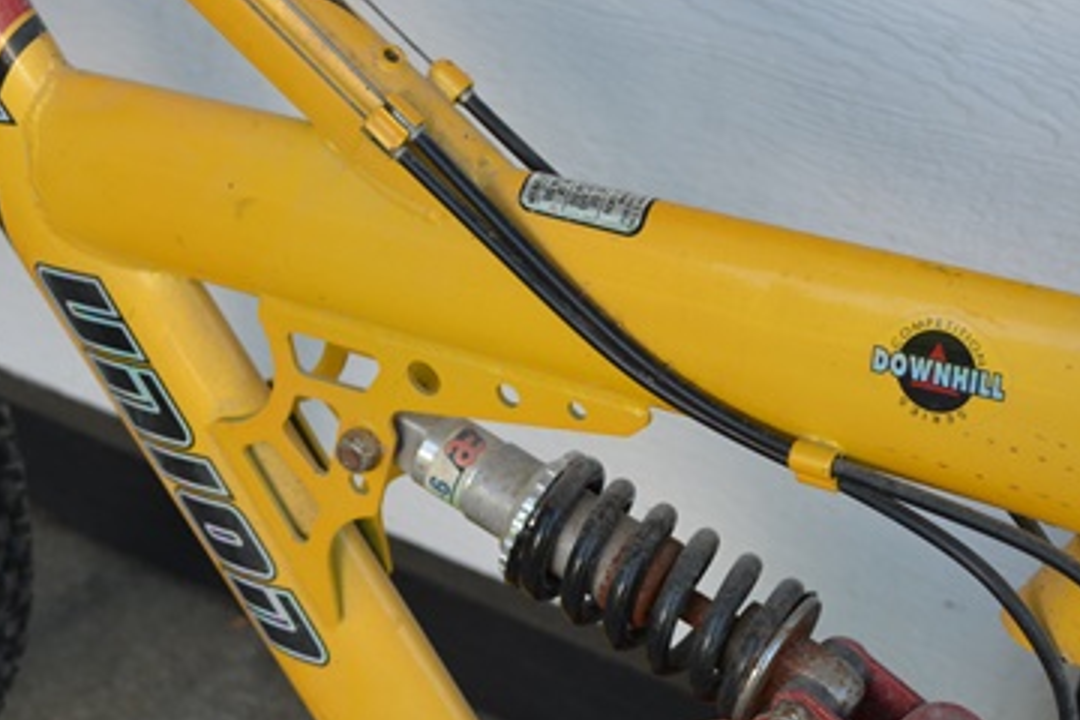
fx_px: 2250
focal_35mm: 75
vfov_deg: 18.1
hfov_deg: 27.0
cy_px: 465
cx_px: 450
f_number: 5.6
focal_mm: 30
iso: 280
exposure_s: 1/125
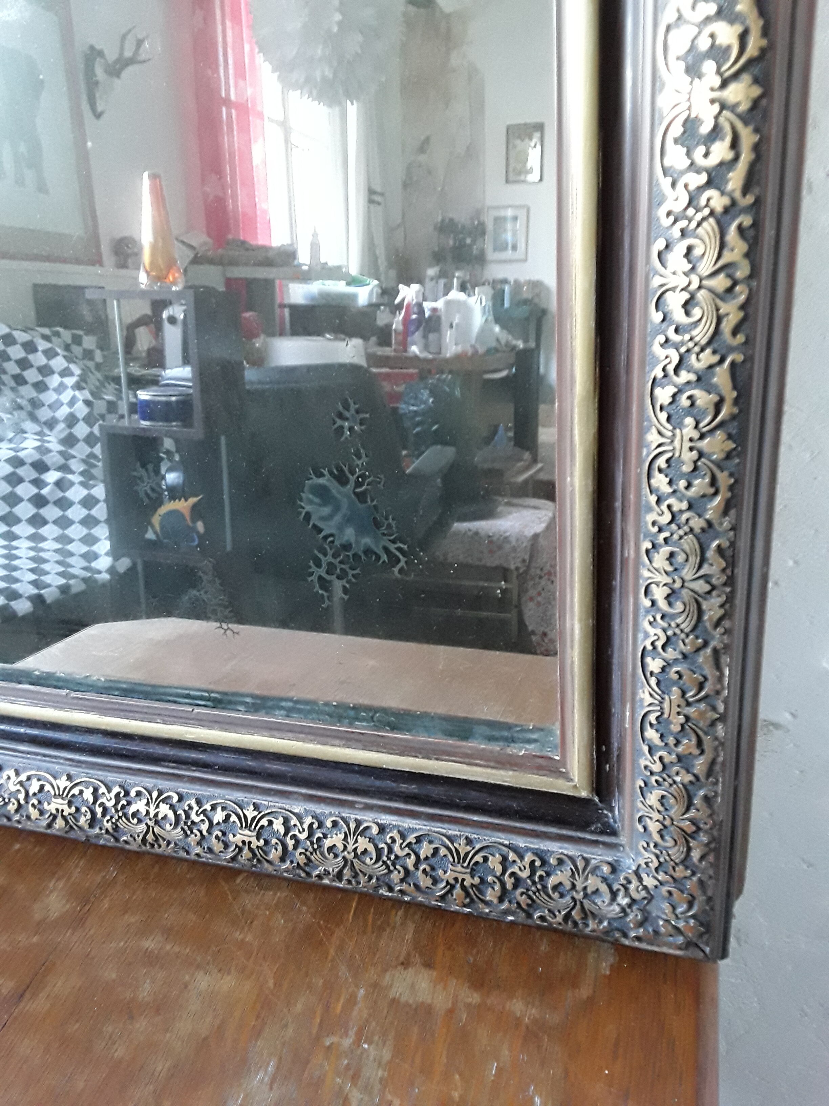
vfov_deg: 65.3
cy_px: 553
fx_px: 862
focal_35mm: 27
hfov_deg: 51.4
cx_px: 414
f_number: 1.9
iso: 320
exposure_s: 1/17
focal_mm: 2.91
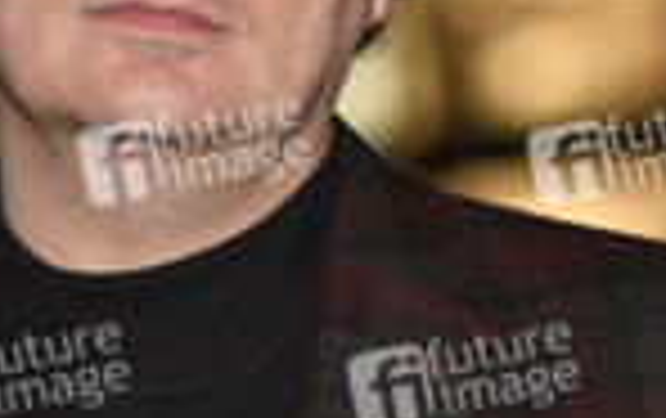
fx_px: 6871
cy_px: 40
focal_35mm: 378
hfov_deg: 5.5
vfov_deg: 3.5
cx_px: 74
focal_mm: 122
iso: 640
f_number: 3.5
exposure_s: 1/125
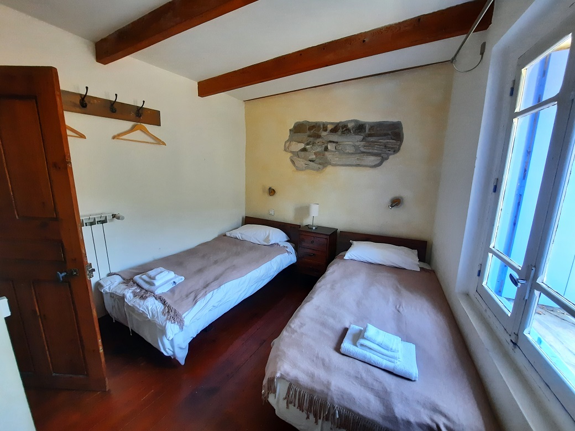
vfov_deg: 89.9
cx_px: 288
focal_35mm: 13
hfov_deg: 106.2
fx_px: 216
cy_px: 216
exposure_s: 1/50
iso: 200
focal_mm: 1.74
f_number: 2.2
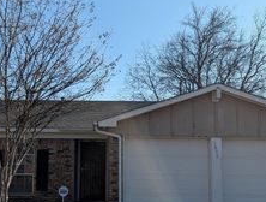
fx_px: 416
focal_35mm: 54
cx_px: 95
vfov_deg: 27.1
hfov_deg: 35.2
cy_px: 117
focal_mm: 6.9
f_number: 1.68
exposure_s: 1/1195
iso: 21
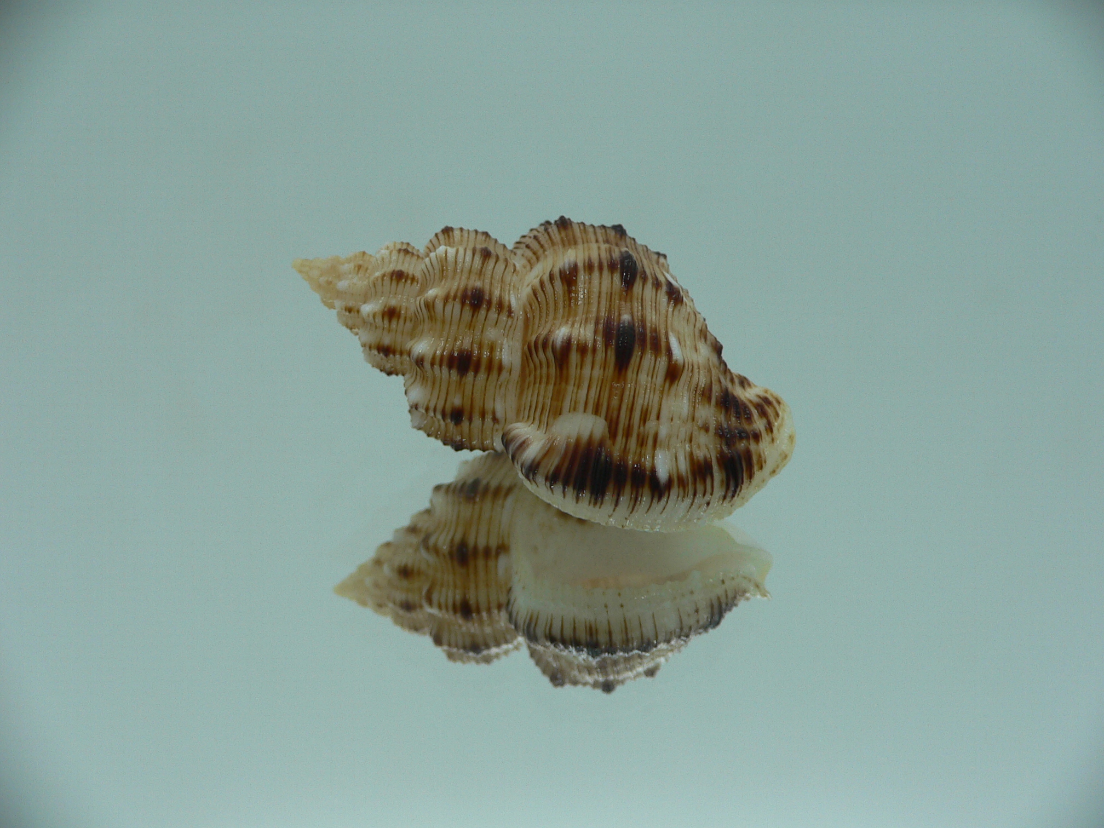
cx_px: 552
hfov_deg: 52.6
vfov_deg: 40.7
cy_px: 414
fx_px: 1116
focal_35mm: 35
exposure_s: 1/60
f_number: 2.8
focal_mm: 4.6
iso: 80
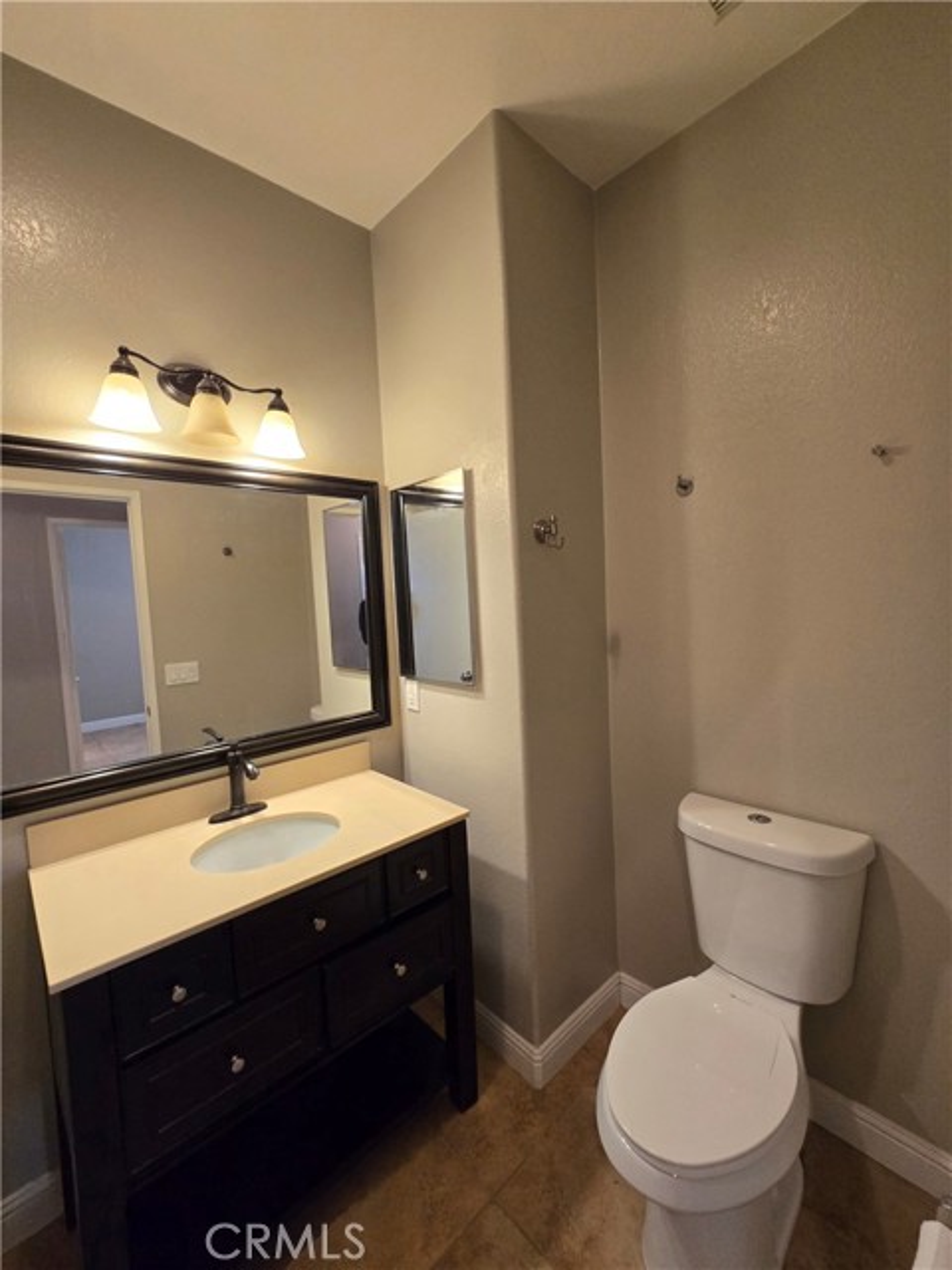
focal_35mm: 13
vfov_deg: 106.2
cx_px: 476
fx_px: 477
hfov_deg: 89.9
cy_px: 635
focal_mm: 2.2
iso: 320
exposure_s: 1/60.2
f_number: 2.2
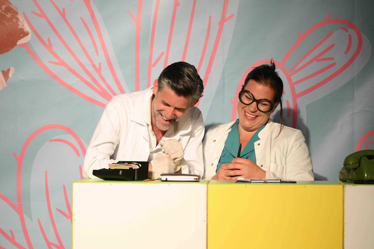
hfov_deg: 11.4
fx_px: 1869
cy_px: 124
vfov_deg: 7.6
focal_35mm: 180
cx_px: 187
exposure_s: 1/400
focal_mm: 120
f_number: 4
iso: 1250
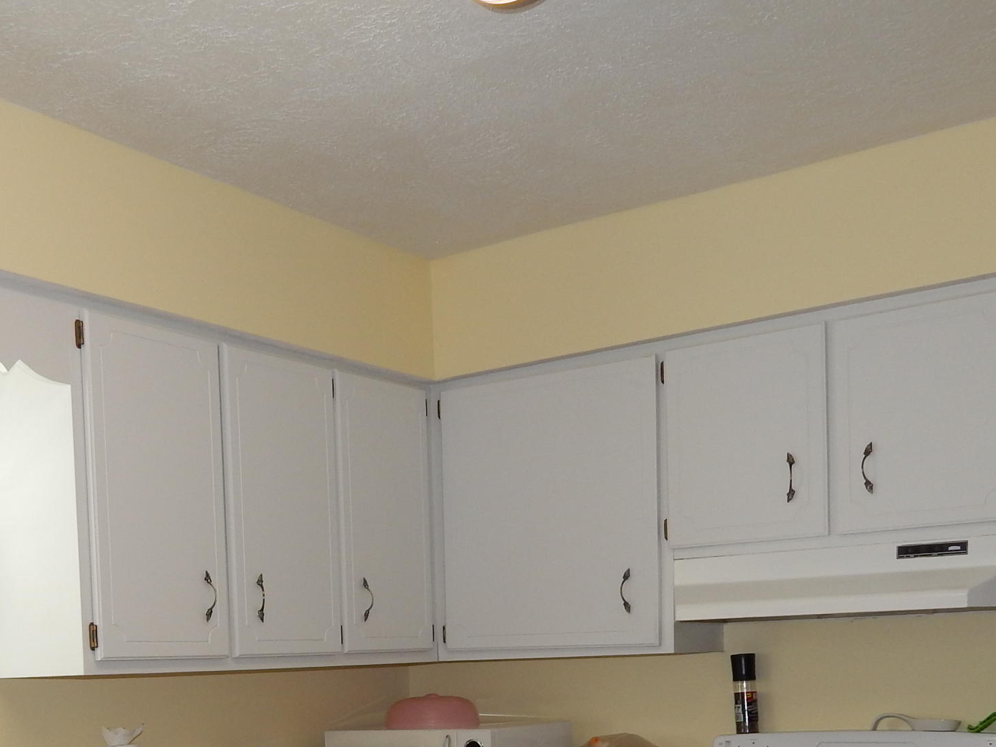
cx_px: 313
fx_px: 1352
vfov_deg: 29.0
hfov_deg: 39.8
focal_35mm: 47
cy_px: 737
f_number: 3
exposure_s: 1/100
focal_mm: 4
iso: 125
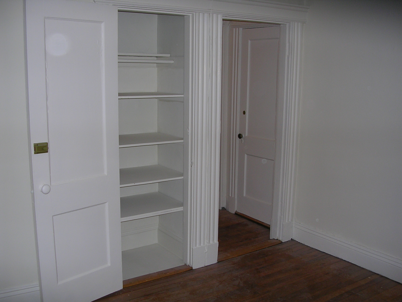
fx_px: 441
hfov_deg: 49.0
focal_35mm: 38
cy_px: 151
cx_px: 201
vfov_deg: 37.7
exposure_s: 1/60.1
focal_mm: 5.8
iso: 50
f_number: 2.8
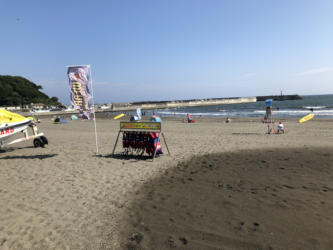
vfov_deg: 49.7
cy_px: 125
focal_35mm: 28
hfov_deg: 63.4
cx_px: 166
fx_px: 269
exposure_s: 1/2288
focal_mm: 3.99
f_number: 1.8
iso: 20
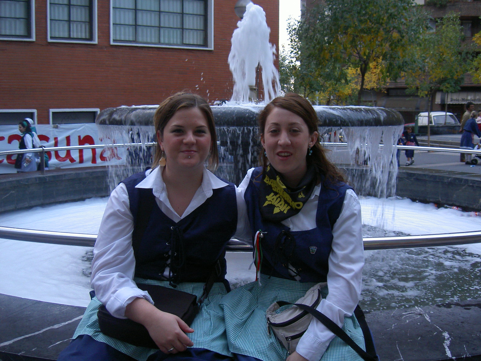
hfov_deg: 47.9
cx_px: 240
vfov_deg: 36.8
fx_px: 542
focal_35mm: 39
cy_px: 180
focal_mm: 8
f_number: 2.8
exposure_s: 1/59.5
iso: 100
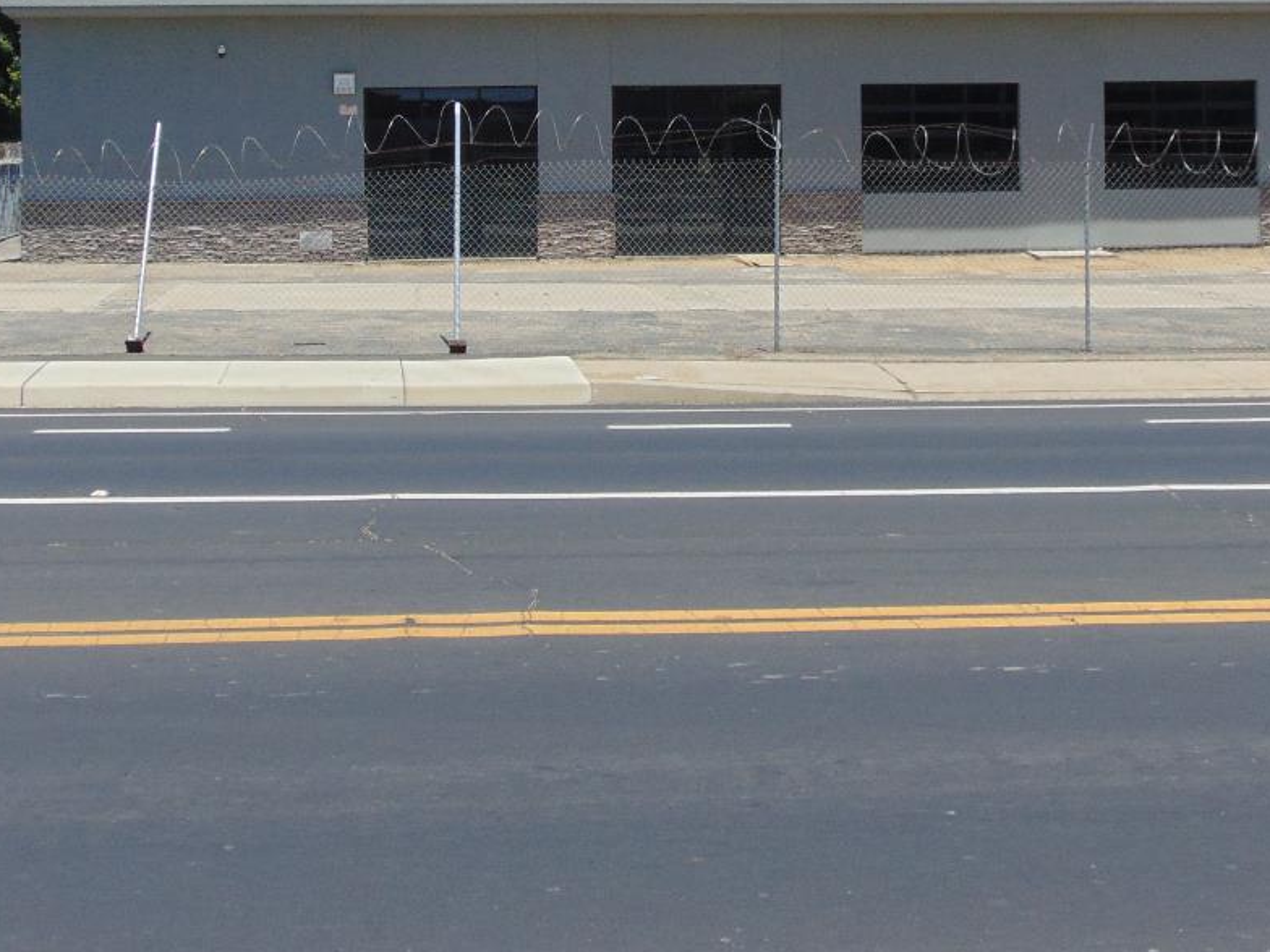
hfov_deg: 28.9
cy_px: 153
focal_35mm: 67
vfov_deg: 21.6
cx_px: 731
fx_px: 2458
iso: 80
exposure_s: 1/250
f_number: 8.3
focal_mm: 6.3
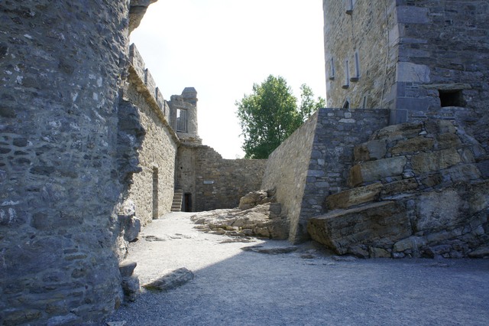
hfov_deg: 67.4
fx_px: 367
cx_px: 244
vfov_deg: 47.9
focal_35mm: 27
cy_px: 163
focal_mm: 18
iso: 200
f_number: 11
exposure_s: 1/125
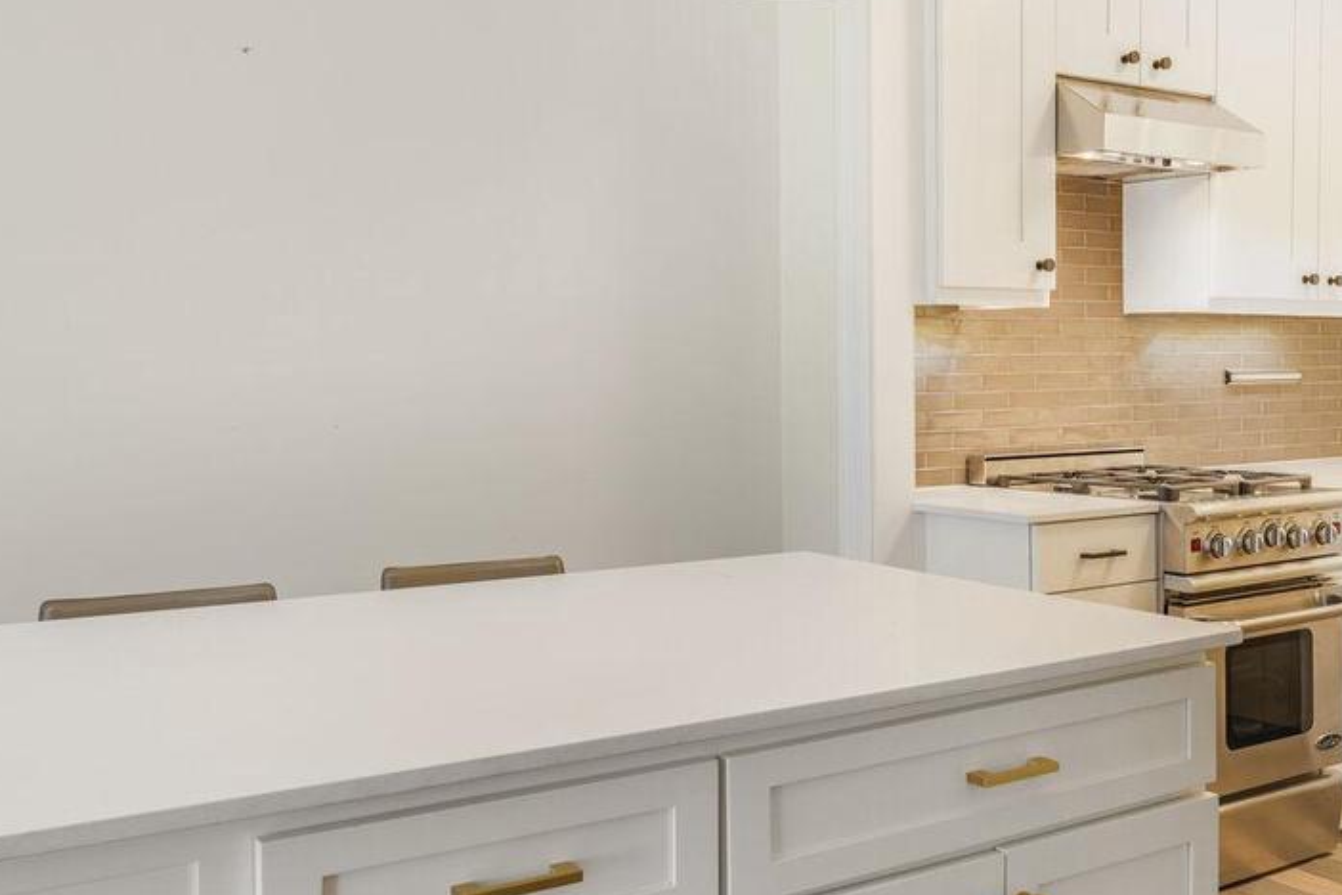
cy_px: 392
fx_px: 1492
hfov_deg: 48.3
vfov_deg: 33.3
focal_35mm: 40
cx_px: 751
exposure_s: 1/2.5
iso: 200
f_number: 8
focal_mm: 19.5
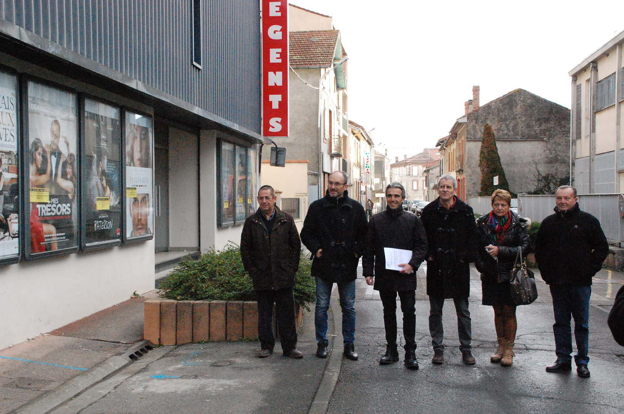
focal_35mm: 42
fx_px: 727
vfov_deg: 31.8
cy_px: 207
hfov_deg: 46.5
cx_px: 312
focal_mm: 28
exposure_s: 1/500
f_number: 11
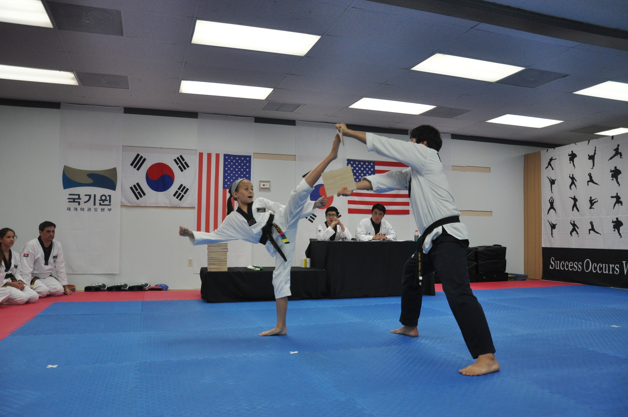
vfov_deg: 47.8
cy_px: 208
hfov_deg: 67.4
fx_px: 470
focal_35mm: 27
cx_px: 314
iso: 800
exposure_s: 1/200
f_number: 3.5
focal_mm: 18
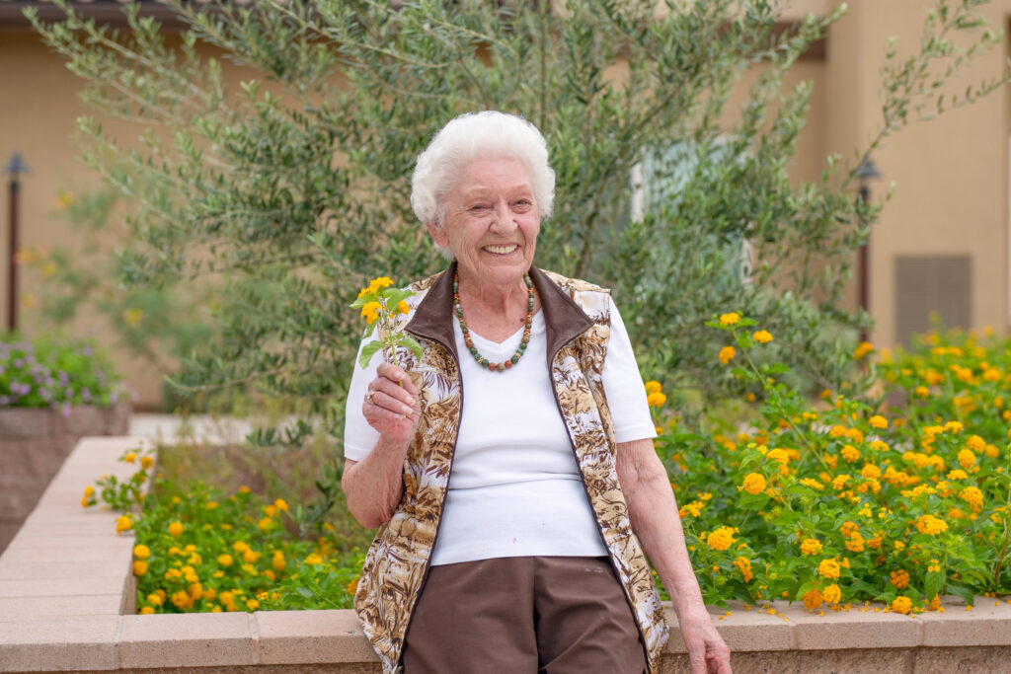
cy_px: 337
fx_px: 2106
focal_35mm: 75
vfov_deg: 18.2
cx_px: 506
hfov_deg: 27.0
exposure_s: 1/1600
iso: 125
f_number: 2.2
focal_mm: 50
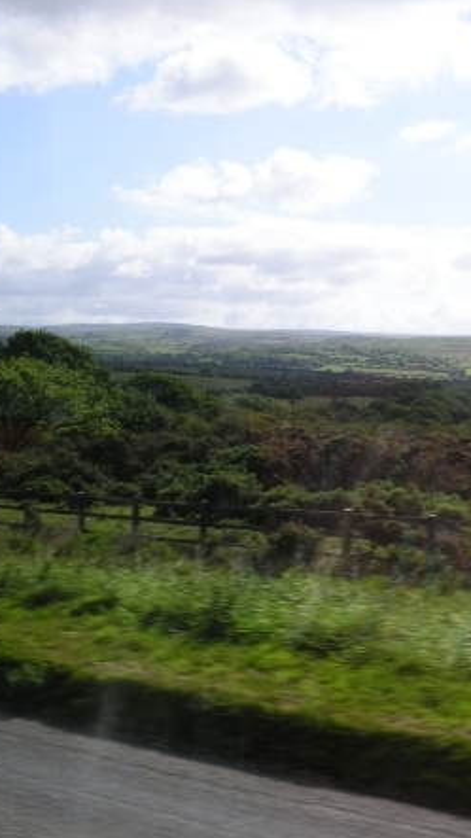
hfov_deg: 21.4
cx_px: 297
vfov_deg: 37.2
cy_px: 415
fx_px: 1244
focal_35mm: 56
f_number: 5.6
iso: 100
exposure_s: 1/180
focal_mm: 7.8
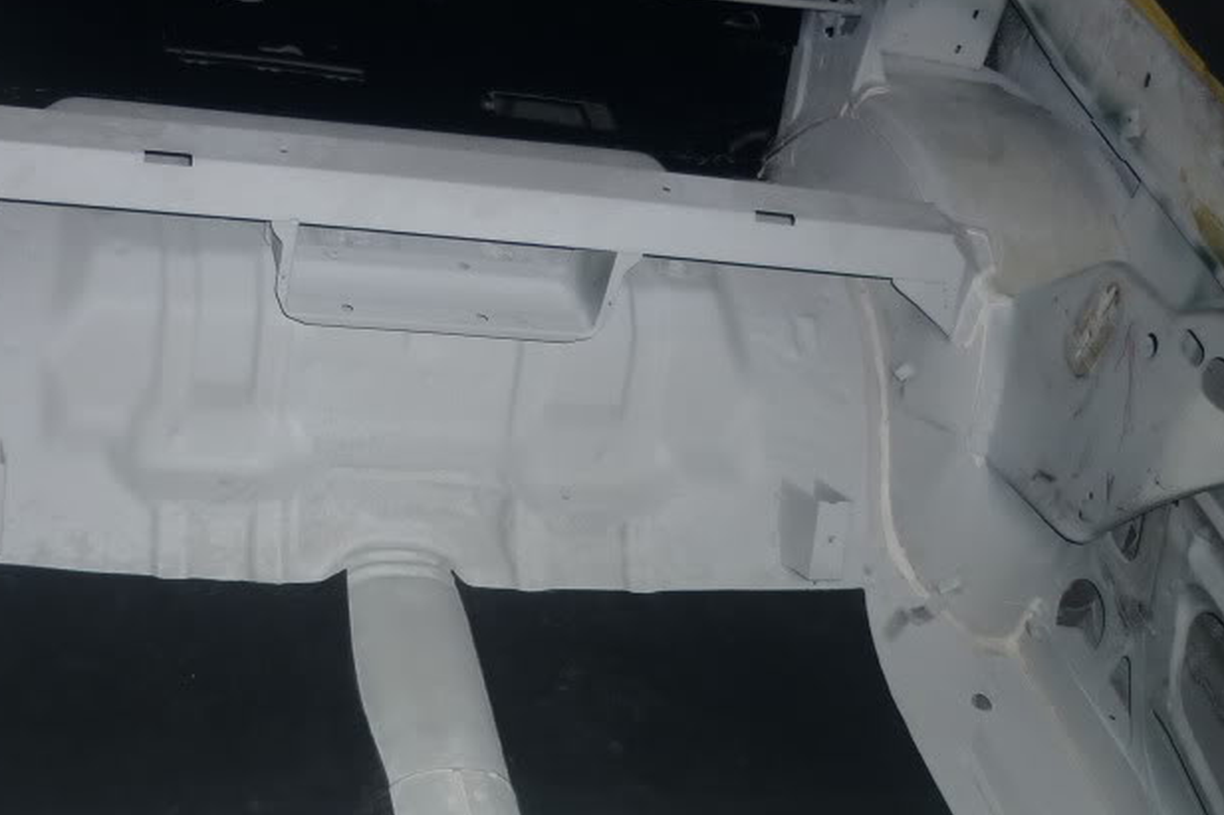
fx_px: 1937
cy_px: 516
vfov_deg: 23.7
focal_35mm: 57
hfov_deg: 34.9
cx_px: 480
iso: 100
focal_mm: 5.5
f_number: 2.8
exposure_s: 1/125
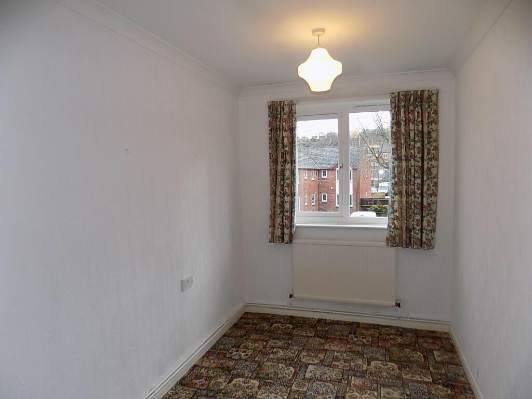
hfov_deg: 73.9
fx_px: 353
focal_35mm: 23
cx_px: 266
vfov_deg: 58.9
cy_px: 200
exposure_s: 1/40
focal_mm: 4
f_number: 3.1
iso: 80
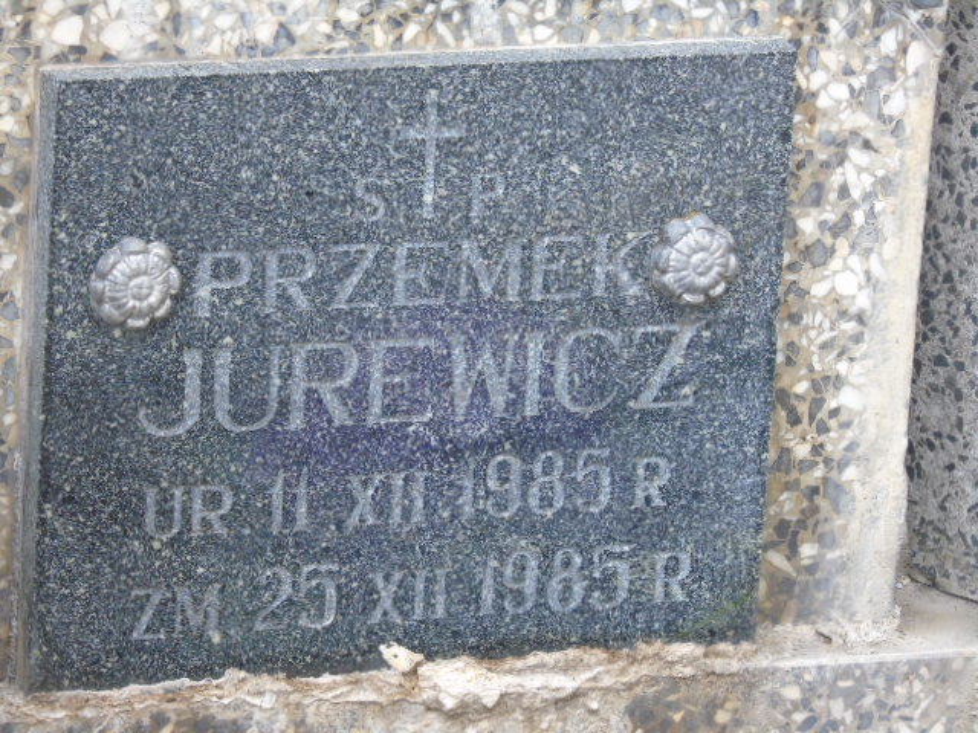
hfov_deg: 7.1
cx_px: 489
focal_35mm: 278
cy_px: 366
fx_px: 7854
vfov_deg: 5.3
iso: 500
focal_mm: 50
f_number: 4.9
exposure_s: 1/100
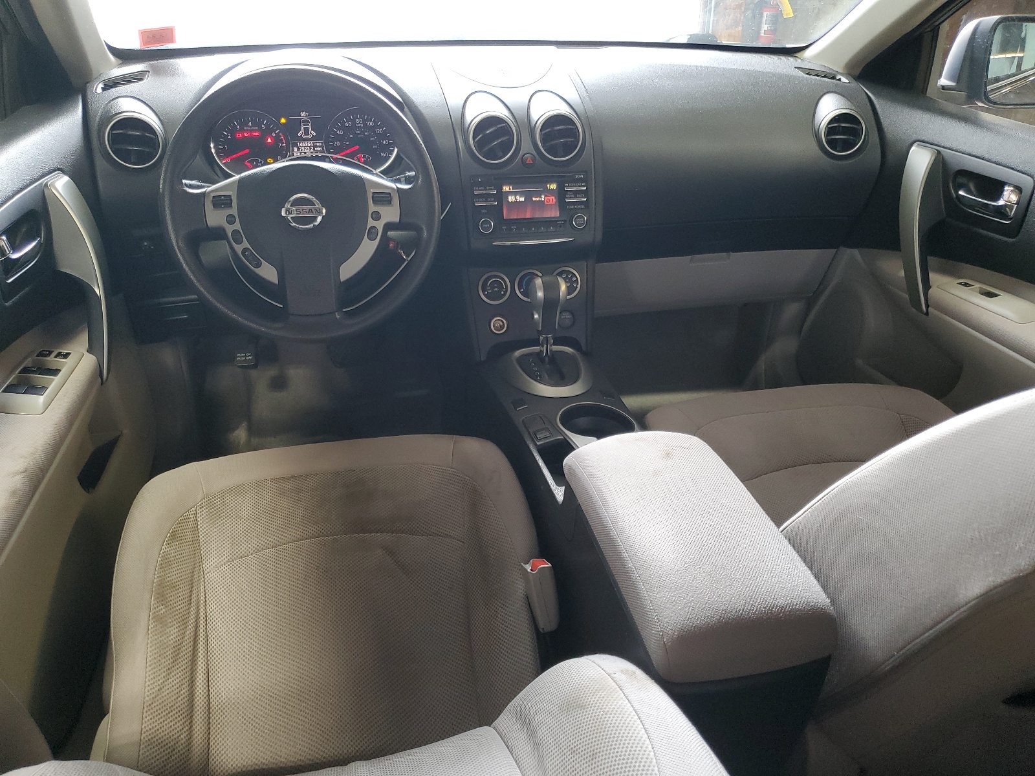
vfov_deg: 53.1
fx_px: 777
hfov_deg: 67.3
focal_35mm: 26
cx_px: 518
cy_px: 388
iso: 108
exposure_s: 1/60.2
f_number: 1.5
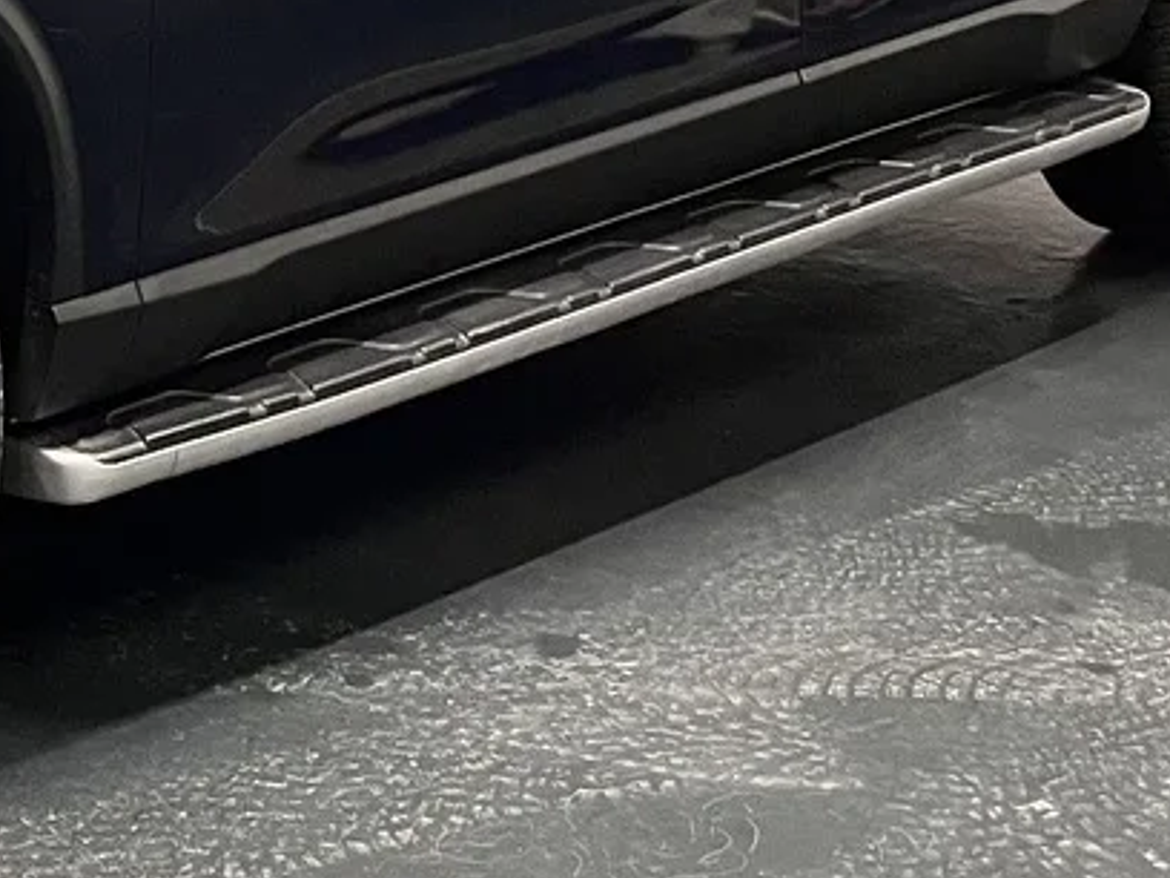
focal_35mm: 102
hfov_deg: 18.0
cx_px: -336
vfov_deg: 13.7
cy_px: -396
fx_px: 3448
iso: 100
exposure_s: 1/50
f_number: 1.6
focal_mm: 5.1
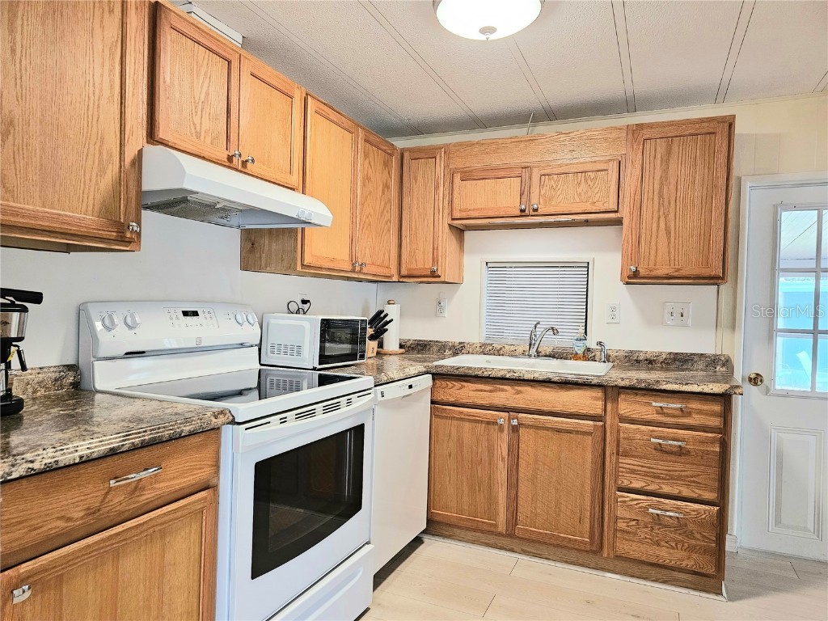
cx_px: 414
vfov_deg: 58.9
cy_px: 310
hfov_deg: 73.9
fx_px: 550
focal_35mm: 23
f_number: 1.7
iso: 320
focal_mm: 6.3
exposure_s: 1/120
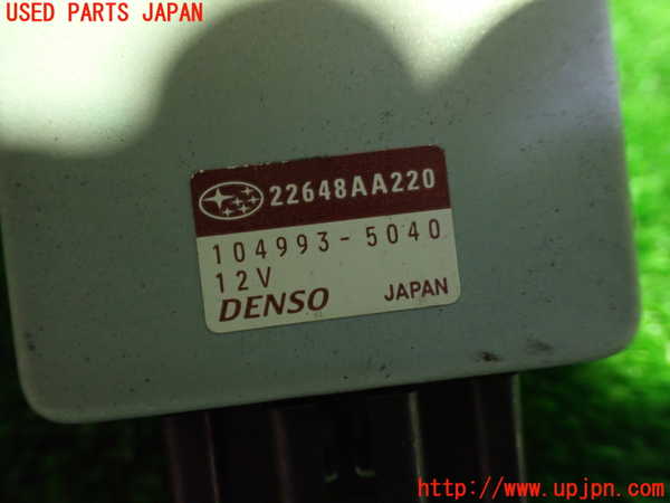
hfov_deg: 60.0
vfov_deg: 46.8
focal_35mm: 30
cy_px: 252
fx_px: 581
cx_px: 335
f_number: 2.3
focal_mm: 5.4
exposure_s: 1/30
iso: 800
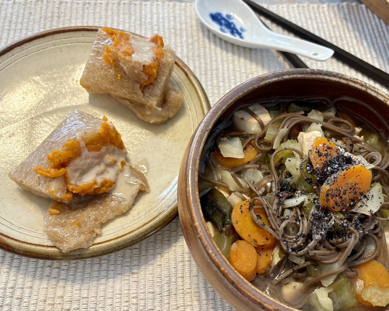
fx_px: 368
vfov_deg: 45.7
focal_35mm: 32
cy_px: 172
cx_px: 218
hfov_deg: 55.5
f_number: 1.6
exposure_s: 1/60
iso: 160
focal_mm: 5.96
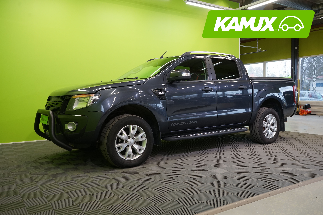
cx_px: 162
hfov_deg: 60.3
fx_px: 278
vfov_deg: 42.3
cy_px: 108
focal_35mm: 31
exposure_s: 1/40
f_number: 6.3
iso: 800
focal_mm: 31
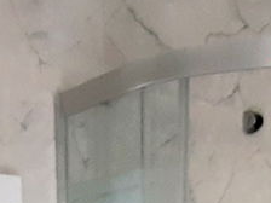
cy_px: 605
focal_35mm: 93
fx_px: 728
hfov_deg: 21.1
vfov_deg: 10.8
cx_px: 145
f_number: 2.2
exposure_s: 1/4
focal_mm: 1.74
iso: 640
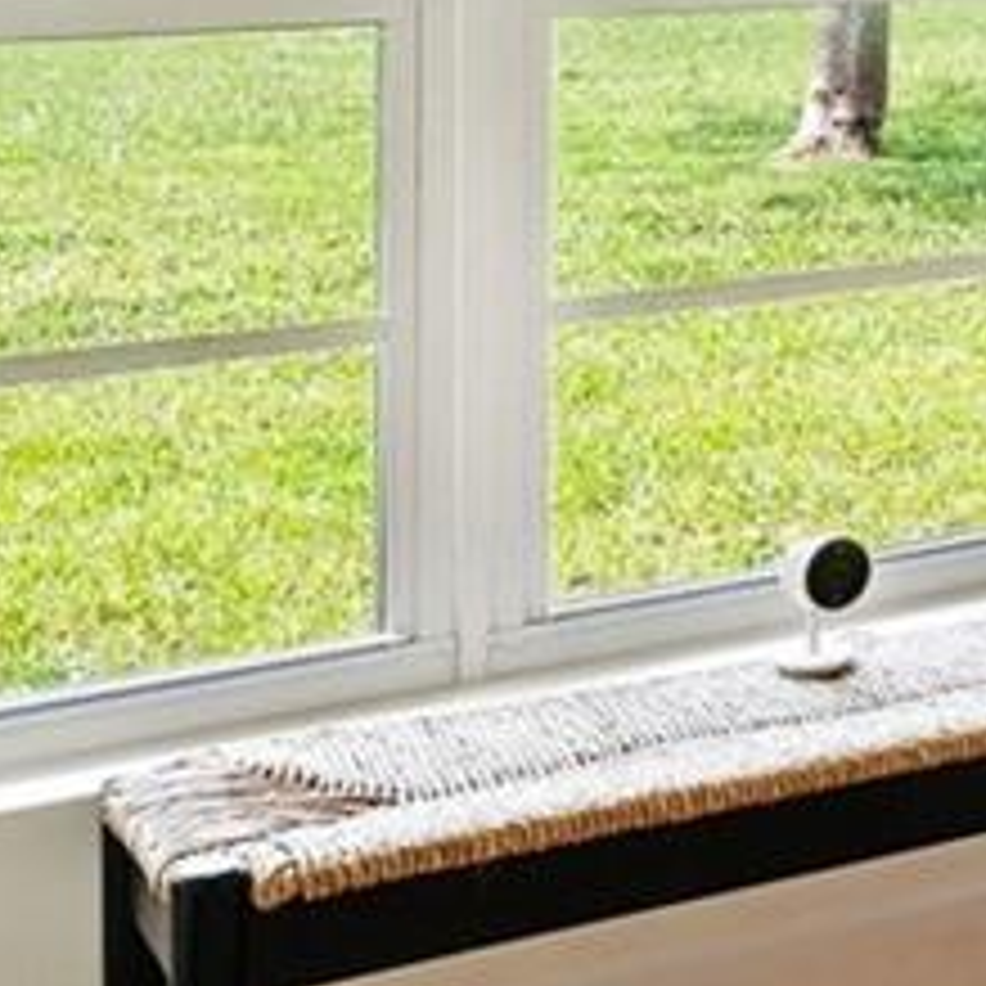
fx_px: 2997
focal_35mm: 93
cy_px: -110
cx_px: 1855
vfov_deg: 18.0
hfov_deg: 15.6
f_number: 8
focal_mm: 15
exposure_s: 1/15
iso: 200
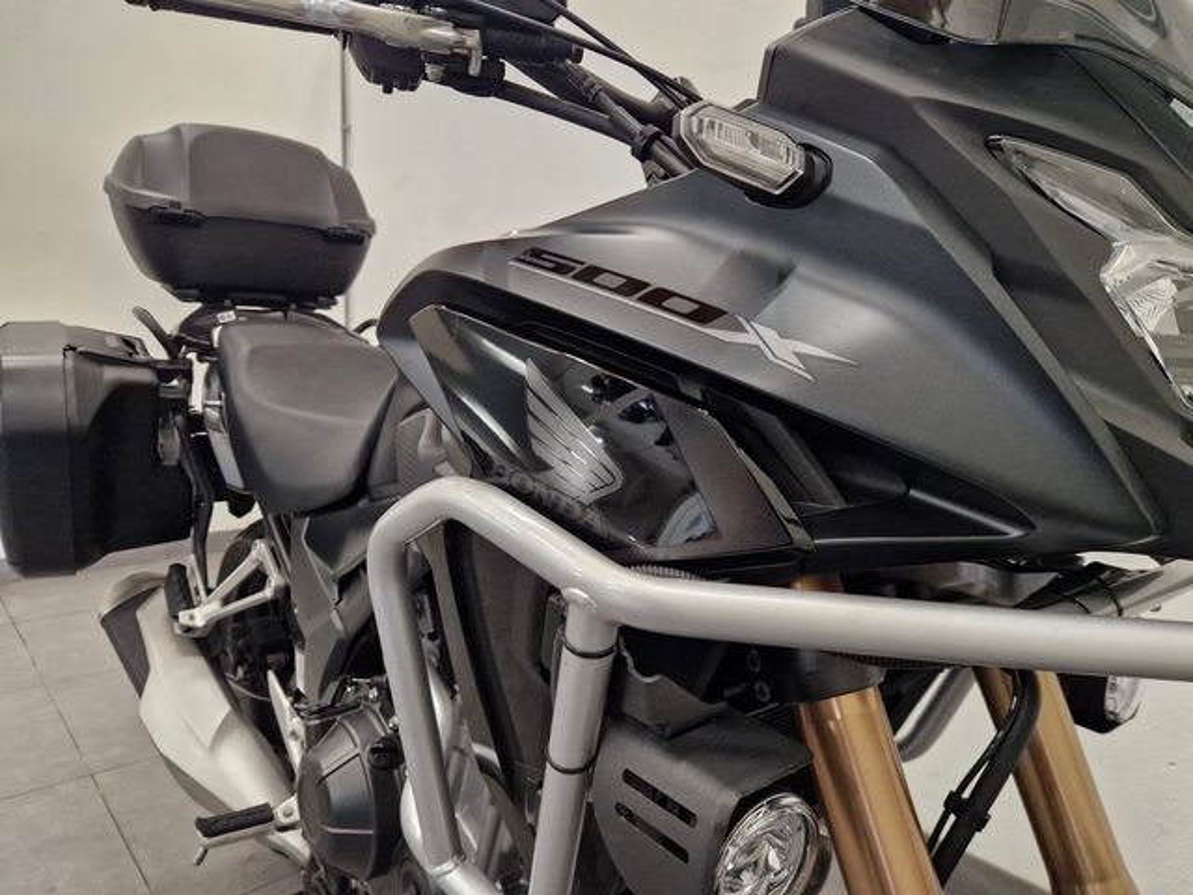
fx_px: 793
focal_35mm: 23
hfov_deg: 73.9
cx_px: 596
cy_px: 448
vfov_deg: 58.9
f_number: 1.8
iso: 640
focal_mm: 5.4
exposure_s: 1/100
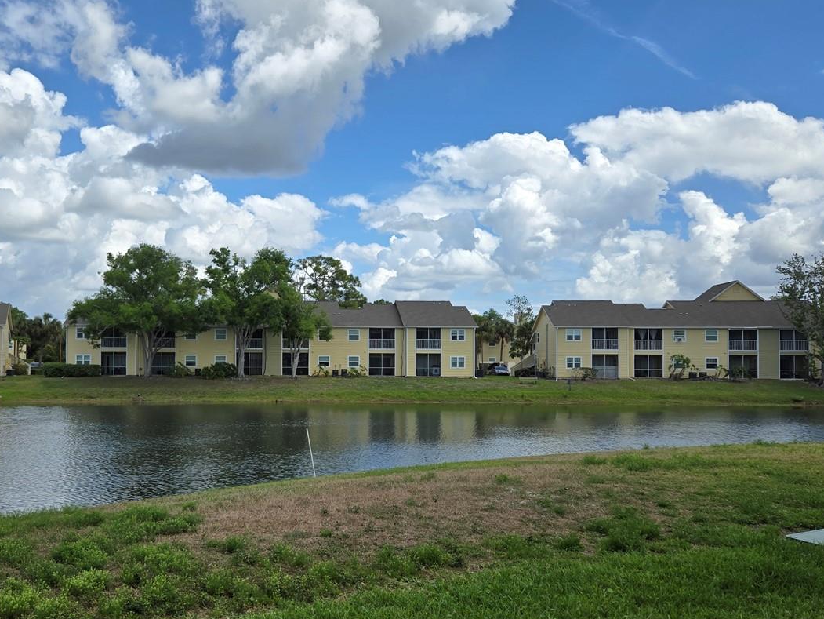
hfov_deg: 51.9
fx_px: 833
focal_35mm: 35
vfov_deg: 40.7
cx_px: 295
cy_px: 344
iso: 25
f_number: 1.8
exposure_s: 1/2163
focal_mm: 5.4
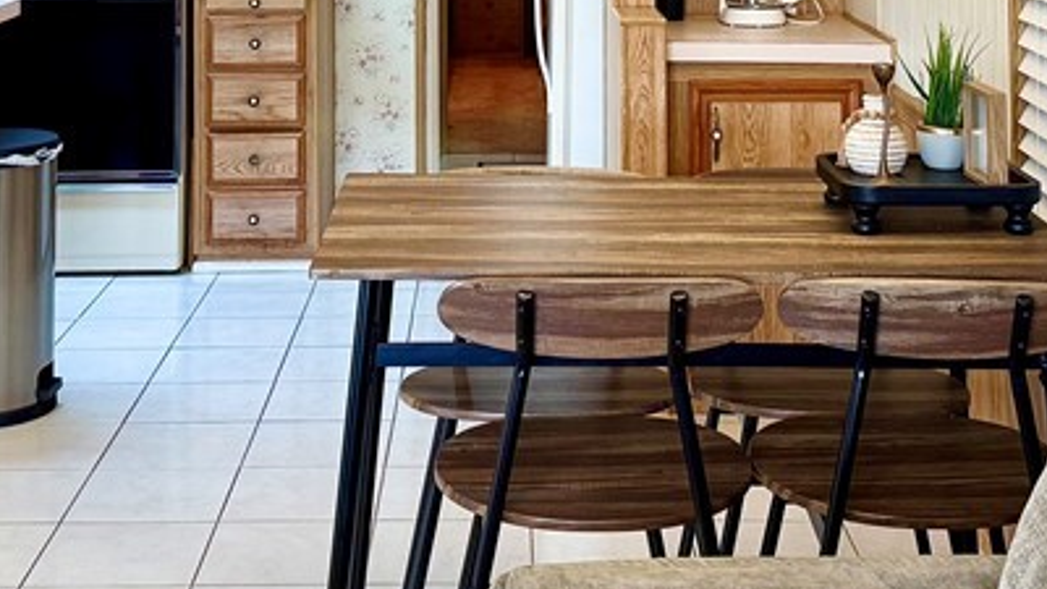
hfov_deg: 31.4
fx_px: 1860
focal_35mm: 67
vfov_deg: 17.0
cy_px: -168
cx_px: 537
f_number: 1.78
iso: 160
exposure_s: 1/120
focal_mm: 6.76
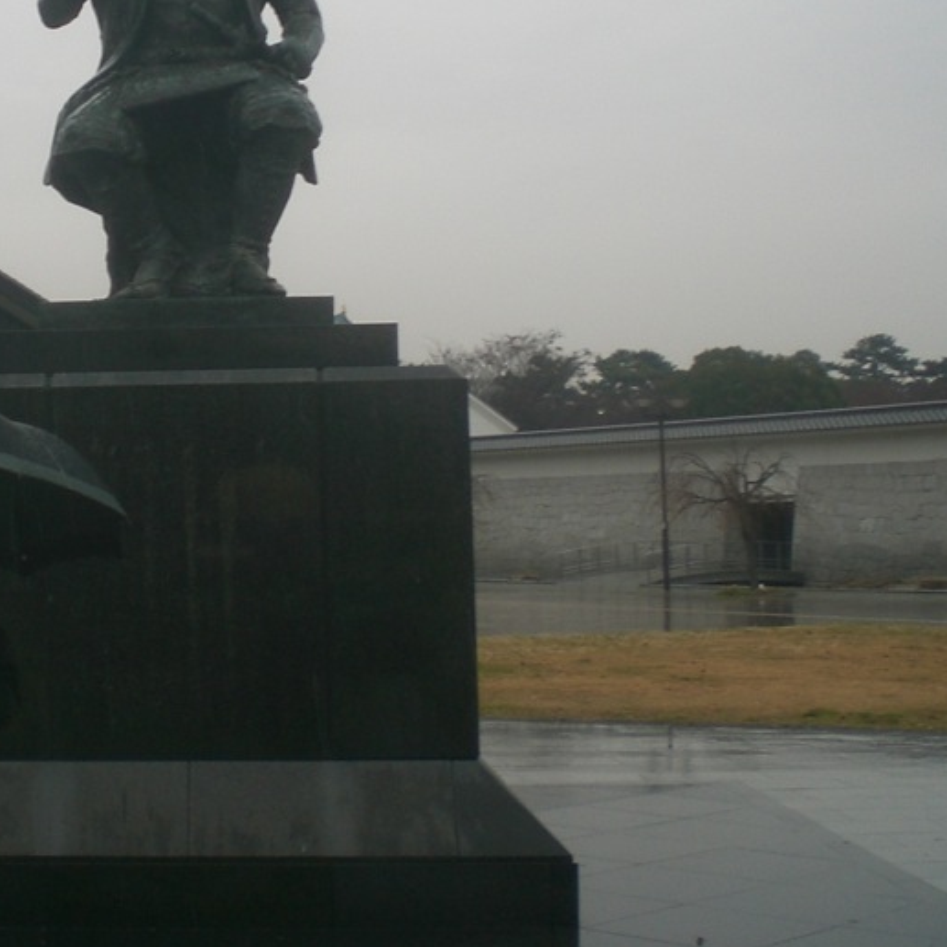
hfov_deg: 25.9
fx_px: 2012
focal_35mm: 65
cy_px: 291
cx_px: 148
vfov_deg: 26.3
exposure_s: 1/160
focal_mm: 6.3
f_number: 3.1
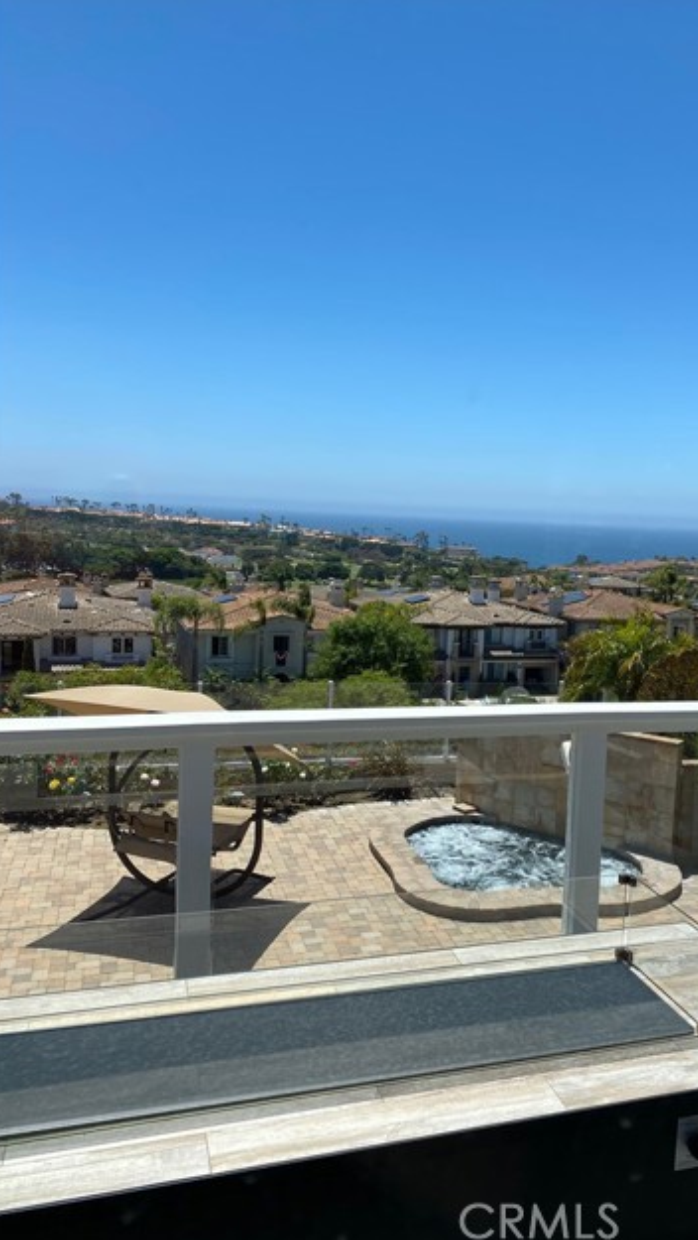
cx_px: 464
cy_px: 615
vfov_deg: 66.0
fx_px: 953
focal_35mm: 29
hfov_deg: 39.7
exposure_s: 1/3300
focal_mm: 4.25
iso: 32
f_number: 1.8
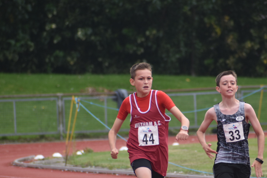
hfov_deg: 2.8
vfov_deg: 1.9
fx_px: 5474
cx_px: 156
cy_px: 132
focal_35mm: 738
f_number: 6.3
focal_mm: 300
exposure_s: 1/500
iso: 250
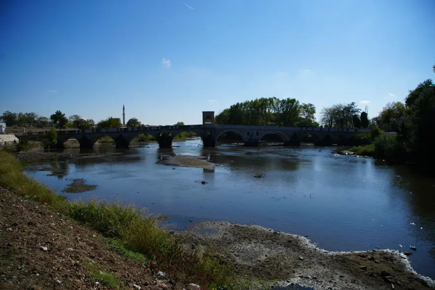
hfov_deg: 73.8
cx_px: 218
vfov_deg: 53.1
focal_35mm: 24
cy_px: 145
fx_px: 290
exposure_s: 1/1600
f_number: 5
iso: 100
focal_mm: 24
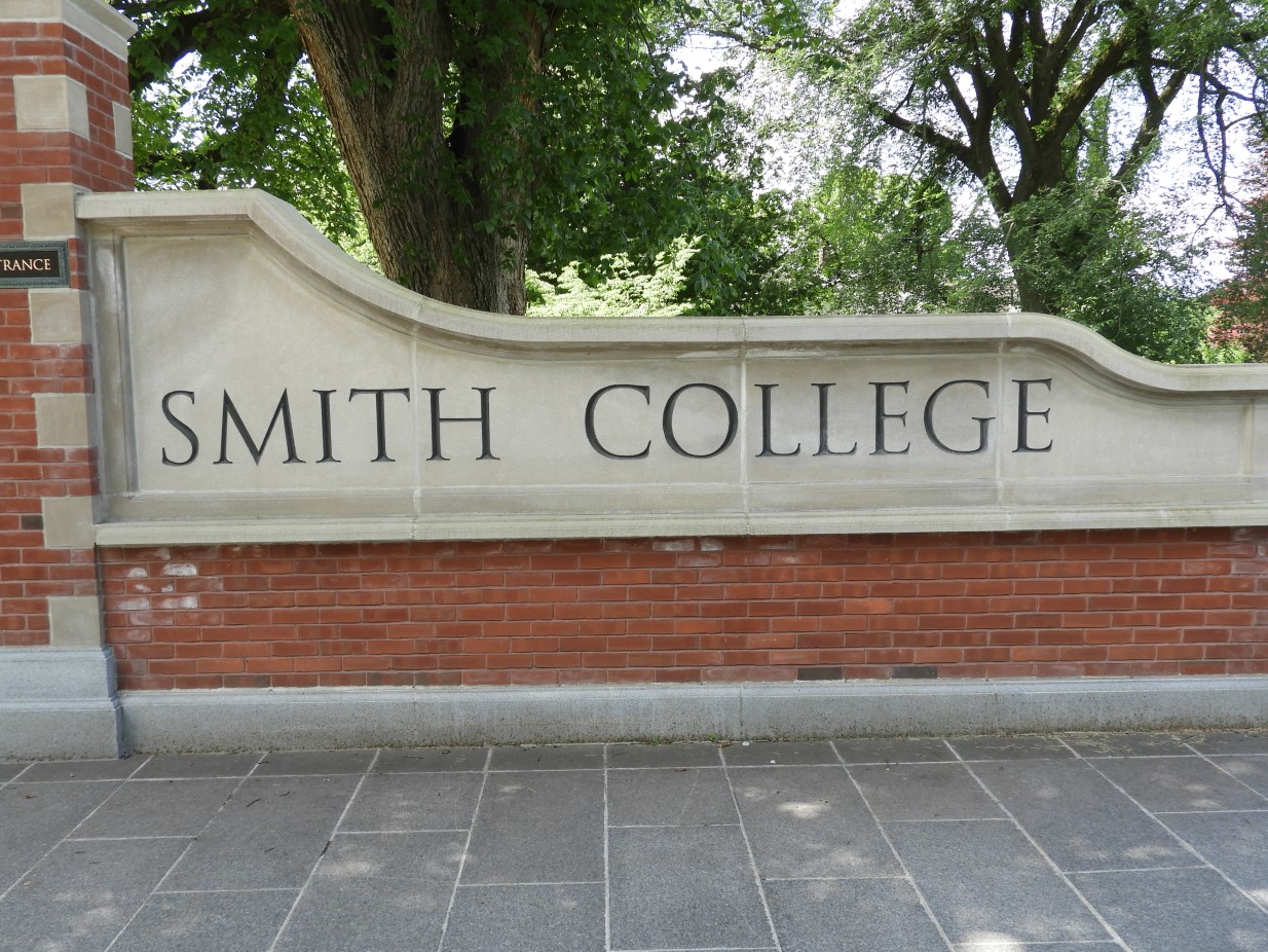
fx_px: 1282
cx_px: 607
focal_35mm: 35
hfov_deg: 52.6
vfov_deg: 40.7
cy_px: 510
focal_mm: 5.4
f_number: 3.5
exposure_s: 1/200
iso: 100
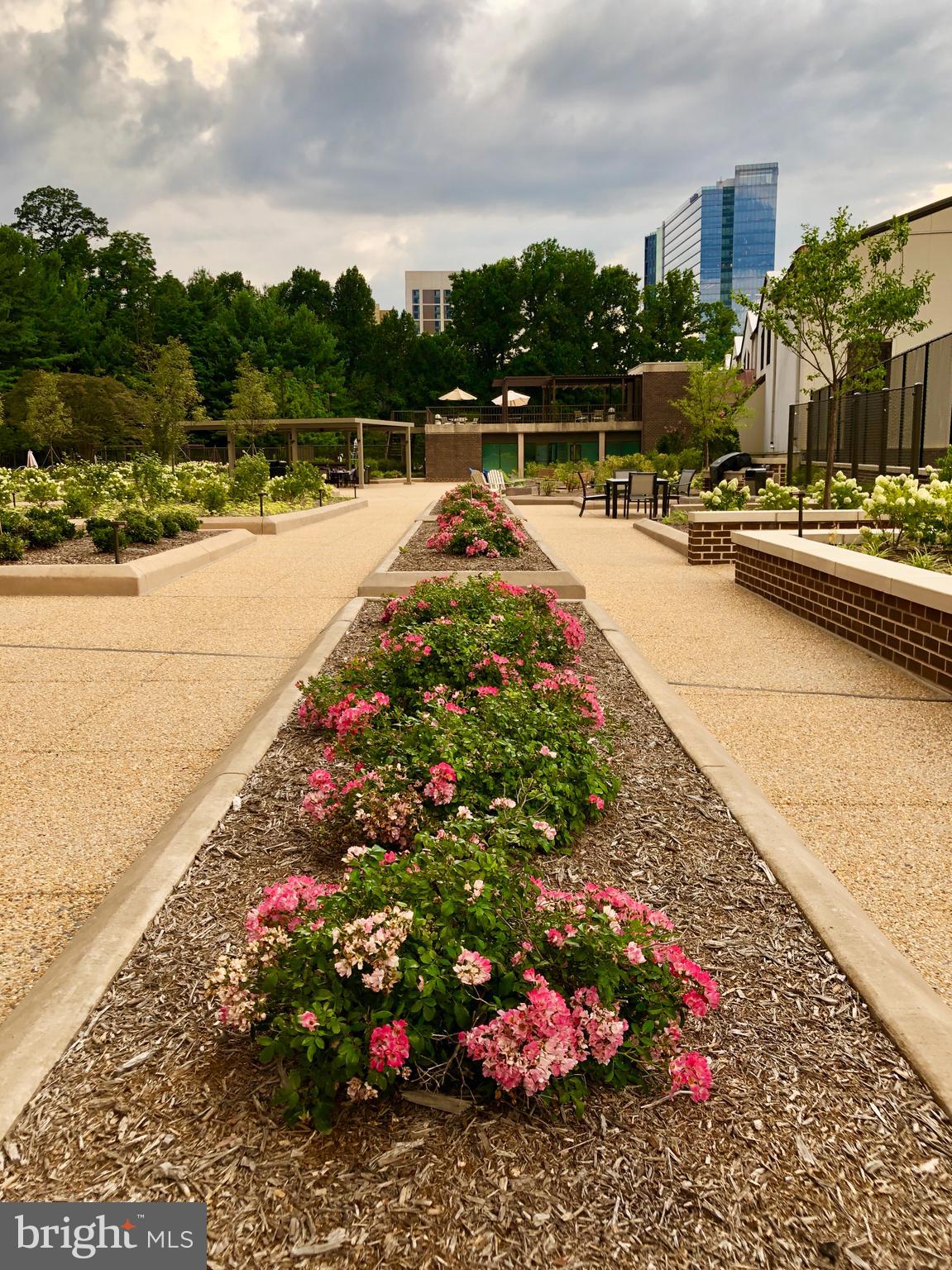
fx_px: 1027
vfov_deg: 63.5
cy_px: 635
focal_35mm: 28
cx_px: 476
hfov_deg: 49.7
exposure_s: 1/276
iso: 20
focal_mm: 3.99
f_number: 1.8
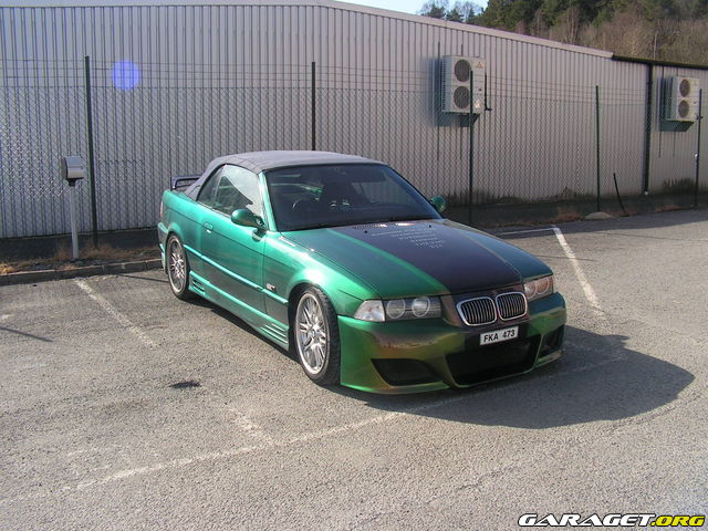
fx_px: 736
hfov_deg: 51.4
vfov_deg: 39.7
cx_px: 354
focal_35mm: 36
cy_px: 266
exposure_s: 1/320
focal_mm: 6
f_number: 4.8
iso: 64
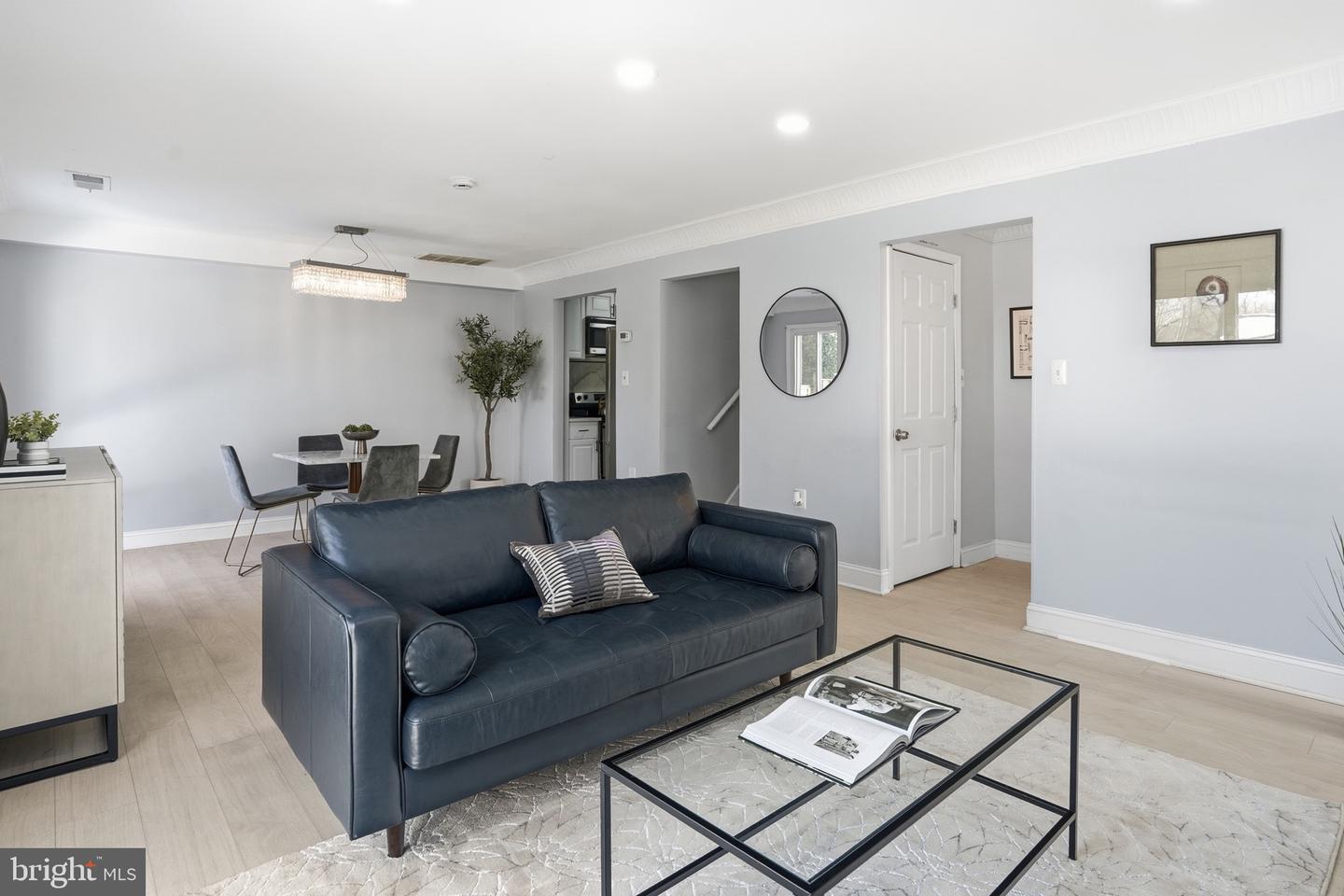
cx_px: 672
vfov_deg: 70.4
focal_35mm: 17
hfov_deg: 93.3
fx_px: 635
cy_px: 448
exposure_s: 1/125
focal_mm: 17
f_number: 8
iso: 400
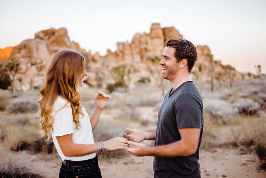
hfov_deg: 50.7
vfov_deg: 35.1
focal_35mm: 38
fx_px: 281
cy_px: 83
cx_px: 135
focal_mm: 35
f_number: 1.4
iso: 100
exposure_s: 1/200
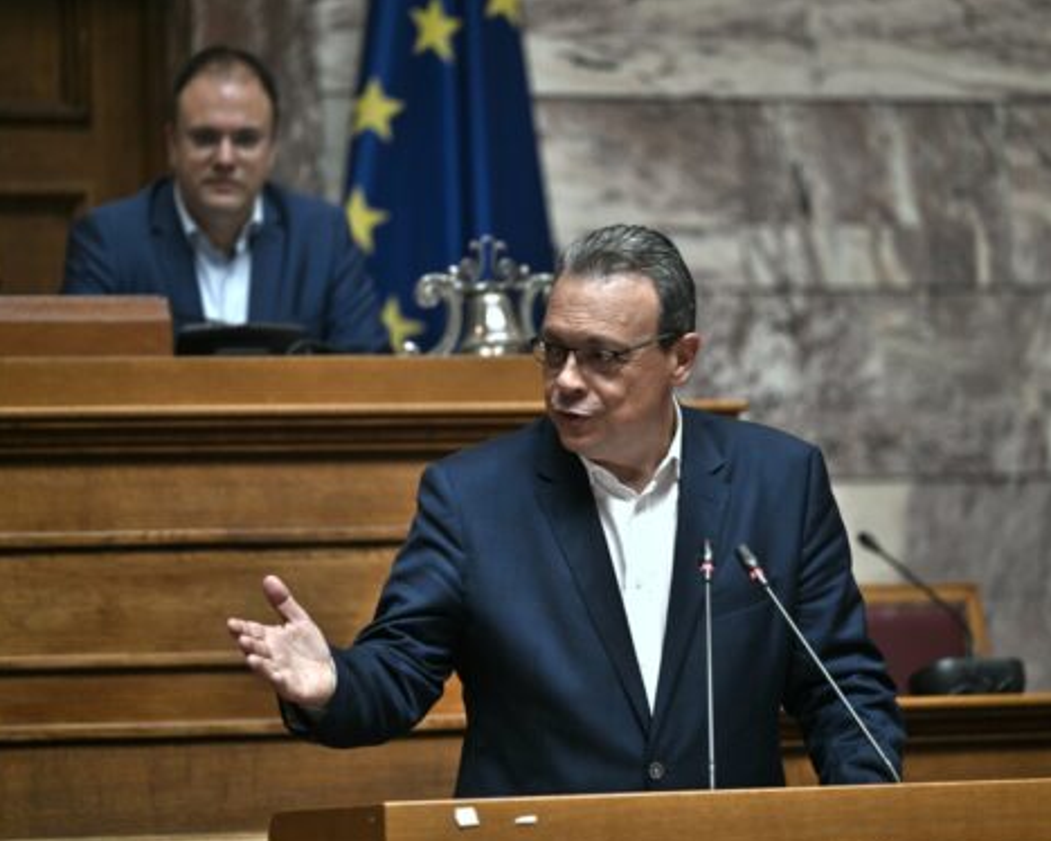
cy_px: 405
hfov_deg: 9.7
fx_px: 6193
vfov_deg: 7.8
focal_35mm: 199
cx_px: 596
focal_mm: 165
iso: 200
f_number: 2.8
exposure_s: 1/160
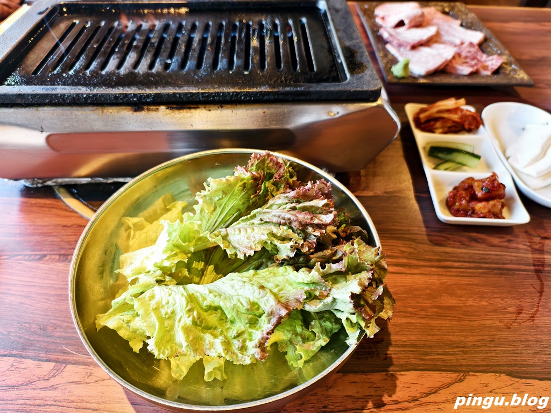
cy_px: 206
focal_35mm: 23
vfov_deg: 58.9
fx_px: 366
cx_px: 276
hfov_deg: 73.9
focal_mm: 6.54
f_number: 1.57
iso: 463
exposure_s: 1/120
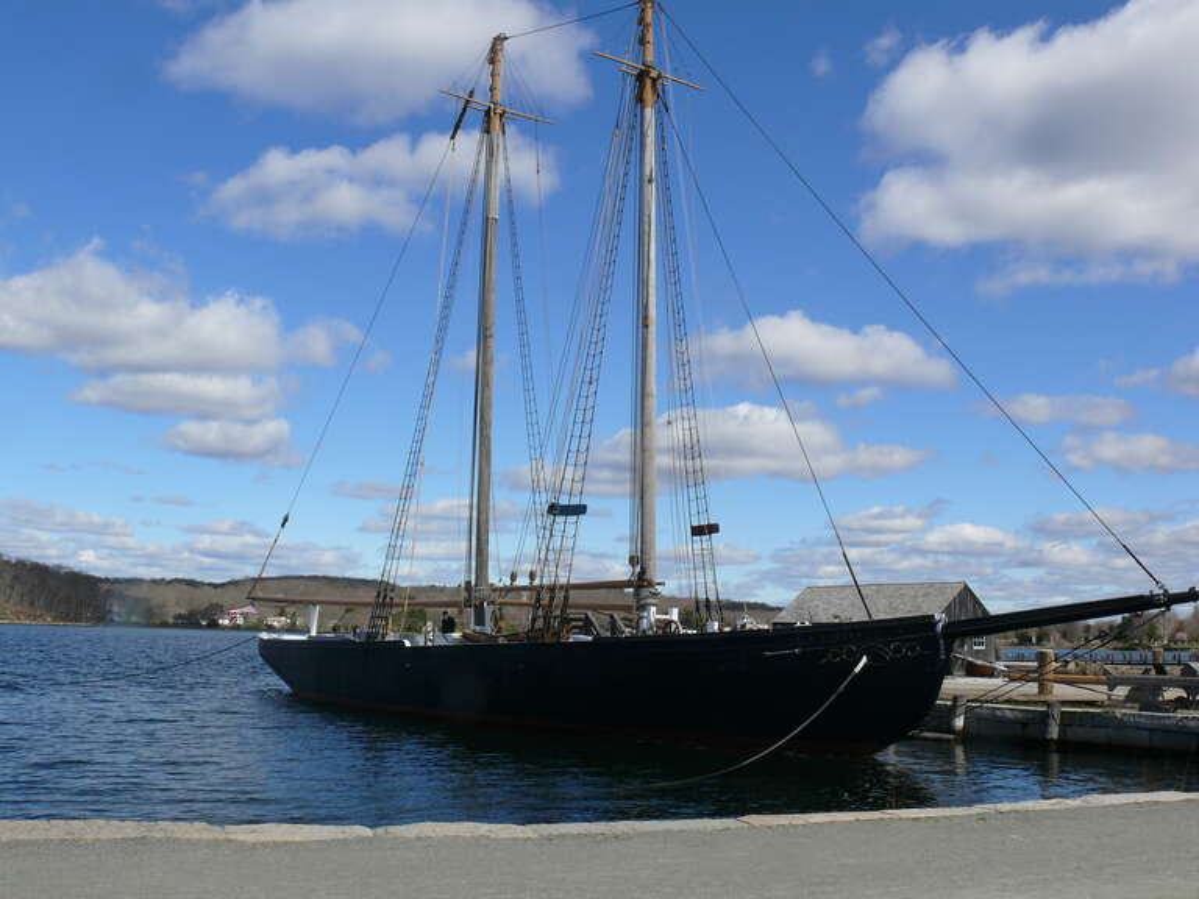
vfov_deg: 40.7
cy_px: 450
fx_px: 1212
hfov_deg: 52.6
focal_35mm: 35
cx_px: 600
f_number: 8
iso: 100
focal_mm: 7.4
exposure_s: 1/400
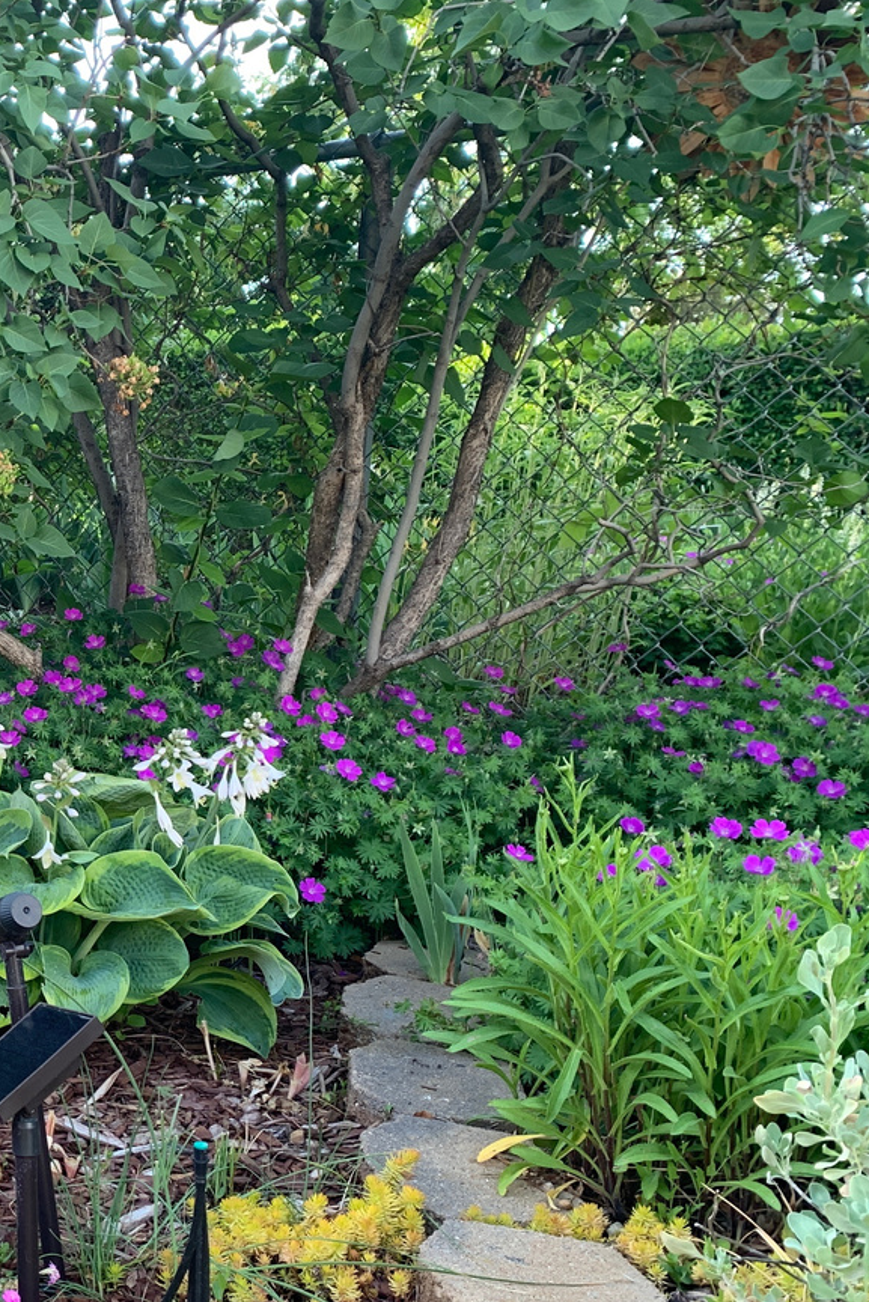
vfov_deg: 41.1
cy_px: 715
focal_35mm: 48
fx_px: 1737
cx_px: -232
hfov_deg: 24.8
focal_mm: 4.25
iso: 40
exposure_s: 1/121
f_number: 1.8
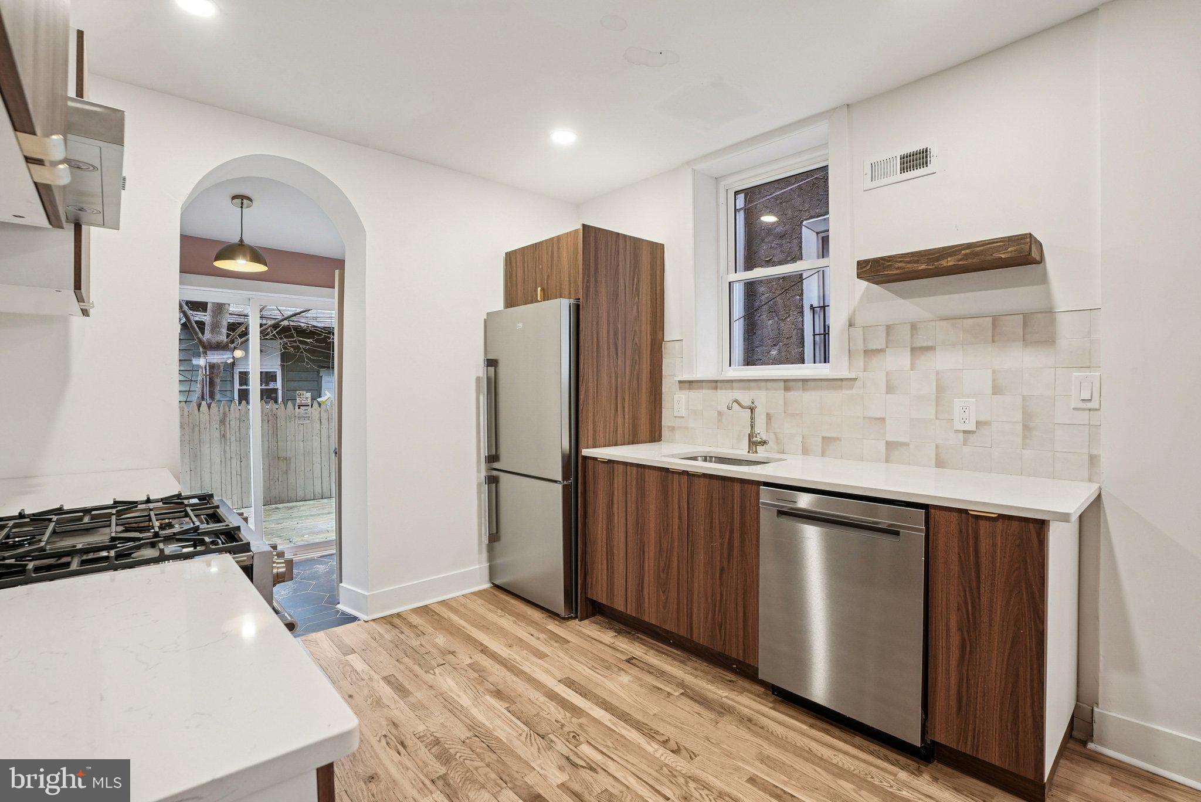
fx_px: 534
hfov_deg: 96.7
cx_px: 600
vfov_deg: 73.8
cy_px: 401
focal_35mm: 16
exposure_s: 1/8
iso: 400
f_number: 8
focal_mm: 16
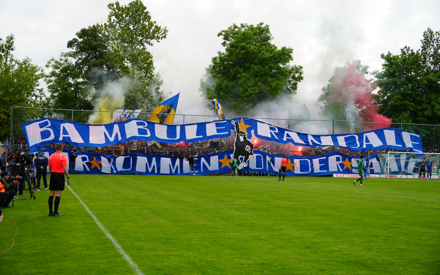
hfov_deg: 41.1
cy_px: 132
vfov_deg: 26.3
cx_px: 220
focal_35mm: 49
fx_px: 588
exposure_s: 1/400
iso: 100
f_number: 5
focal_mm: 32
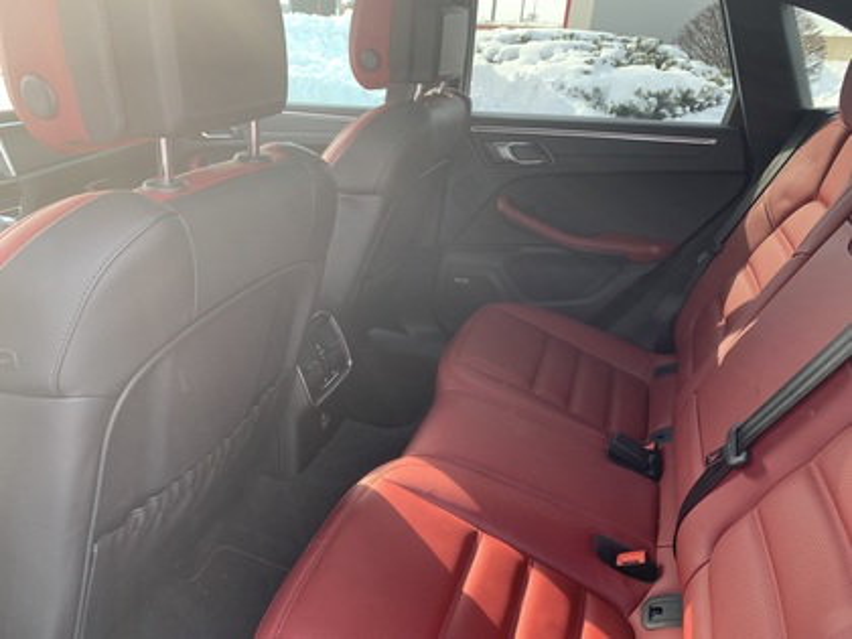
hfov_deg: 67.3
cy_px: 320
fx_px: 640
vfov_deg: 53.1
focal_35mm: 26
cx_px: 426
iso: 32
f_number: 1.8
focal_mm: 4.25
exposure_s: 1/121
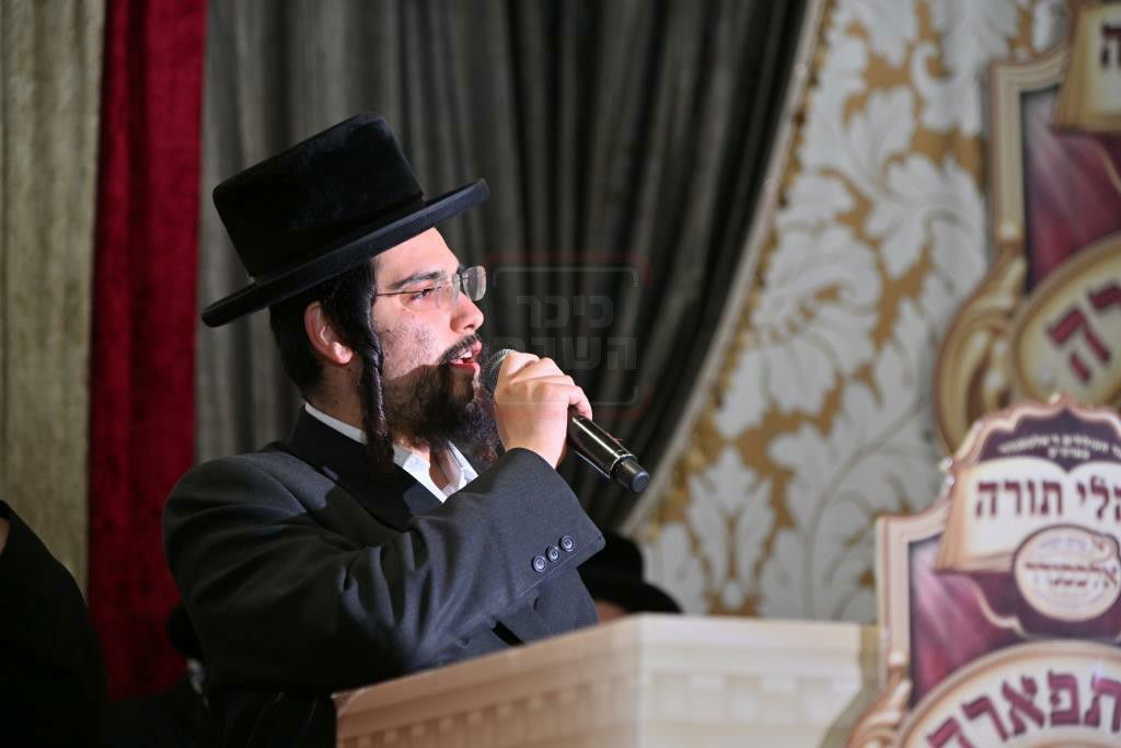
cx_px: 560
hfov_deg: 17.1
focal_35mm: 120
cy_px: 374
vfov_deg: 11.4
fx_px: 3737
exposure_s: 1/160
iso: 500
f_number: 4
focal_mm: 120
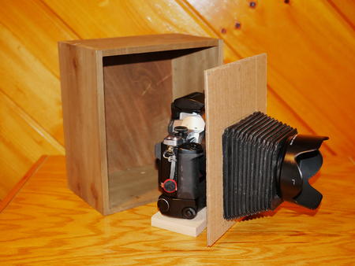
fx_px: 513
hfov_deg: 38.2
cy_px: 133
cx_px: 178
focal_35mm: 50
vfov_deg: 29.1
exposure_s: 1/60
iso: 800
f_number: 2.8
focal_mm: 25
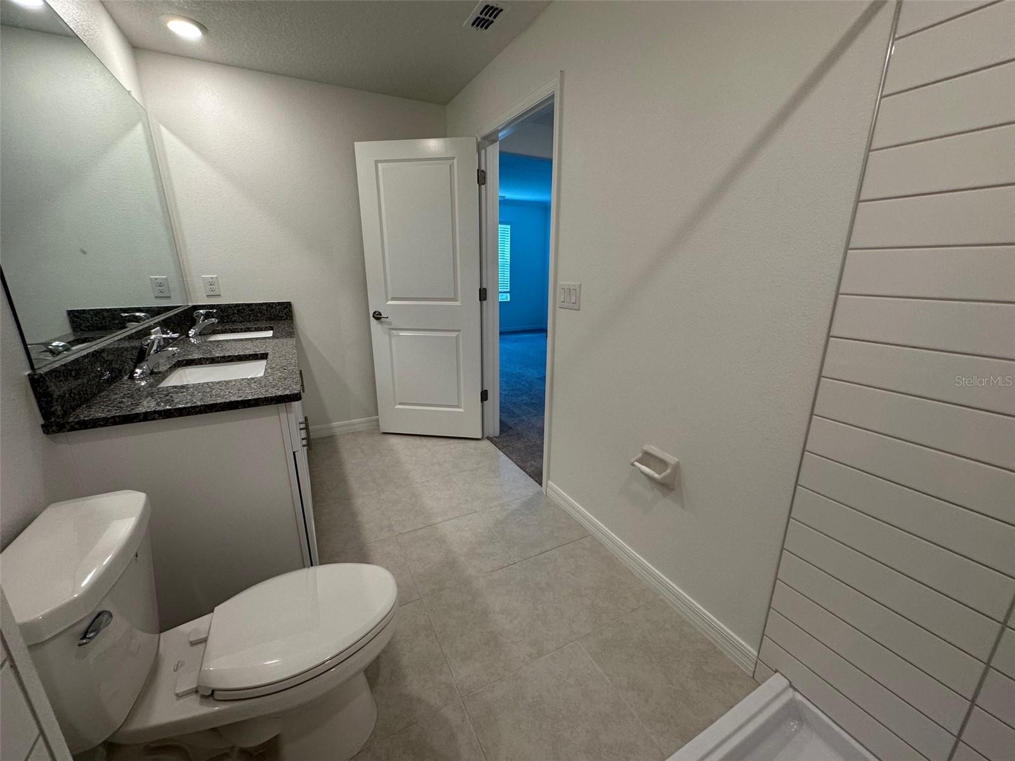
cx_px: 508
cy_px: 380
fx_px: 411
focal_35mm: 14
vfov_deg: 85.7
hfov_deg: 102.1
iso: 125
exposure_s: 1/120
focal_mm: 2.22
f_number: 2.2
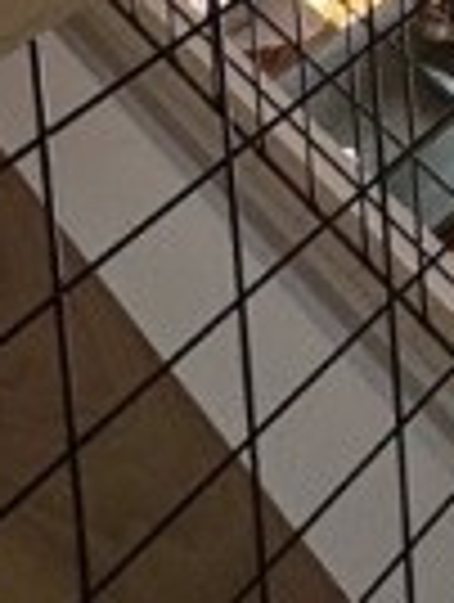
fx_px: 1395
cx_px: 948
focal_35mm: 80
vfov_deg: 12.9
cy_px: -1048
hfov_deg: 14.7
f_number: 2.2
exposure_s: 1/108
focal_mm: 2.22
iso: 40
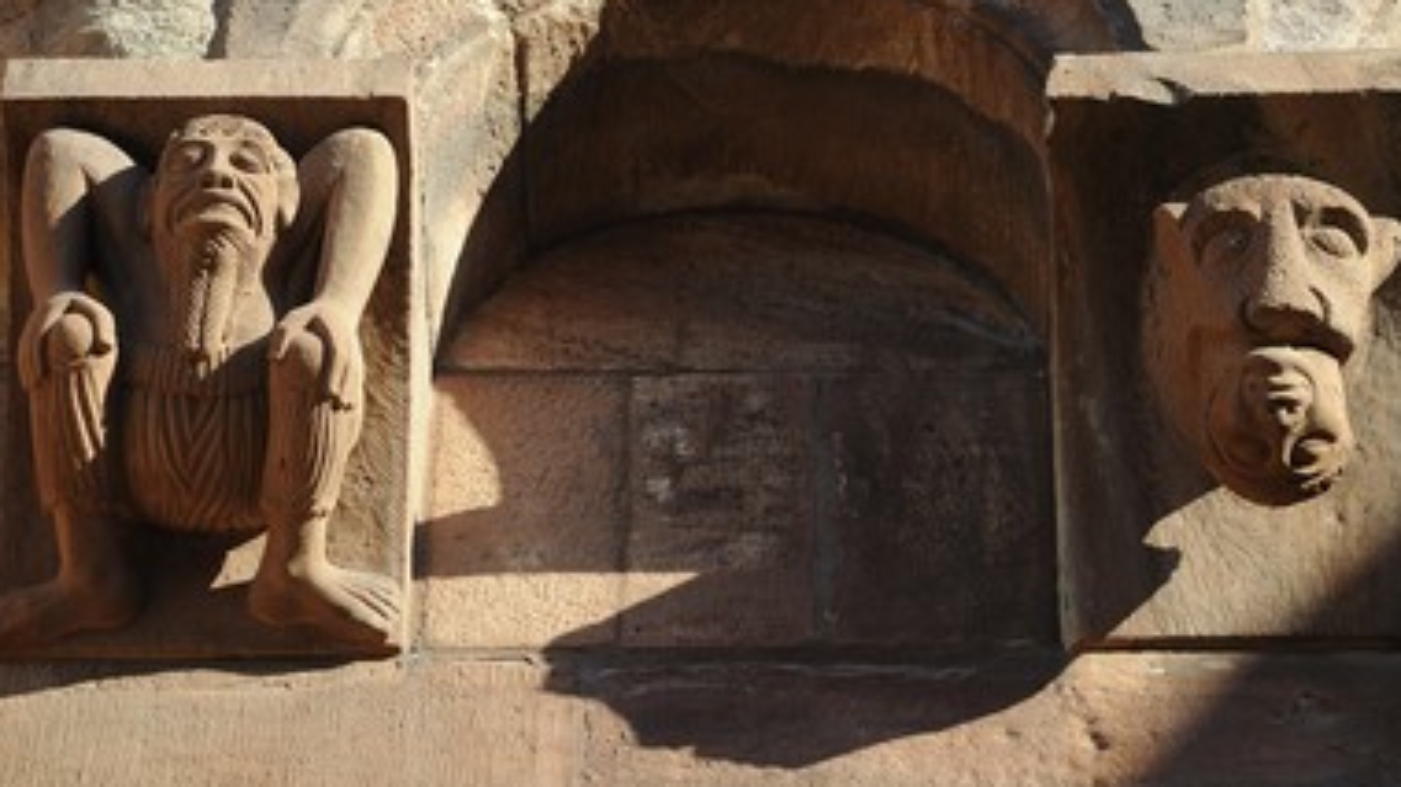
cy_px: 325
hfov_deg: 9.3
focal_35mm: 232
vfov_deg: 5.2
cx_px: 736
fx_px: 8617
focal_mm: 200
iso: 400
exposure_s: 1/320
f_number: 6.3
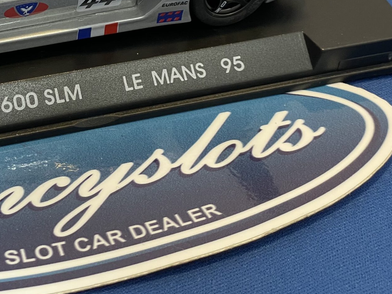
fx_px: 1200
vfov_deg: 13.8
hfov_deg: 18.3
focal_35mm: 106
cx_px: 47
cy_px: 6
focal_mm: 6
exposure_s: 1/60
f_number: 2
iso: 200
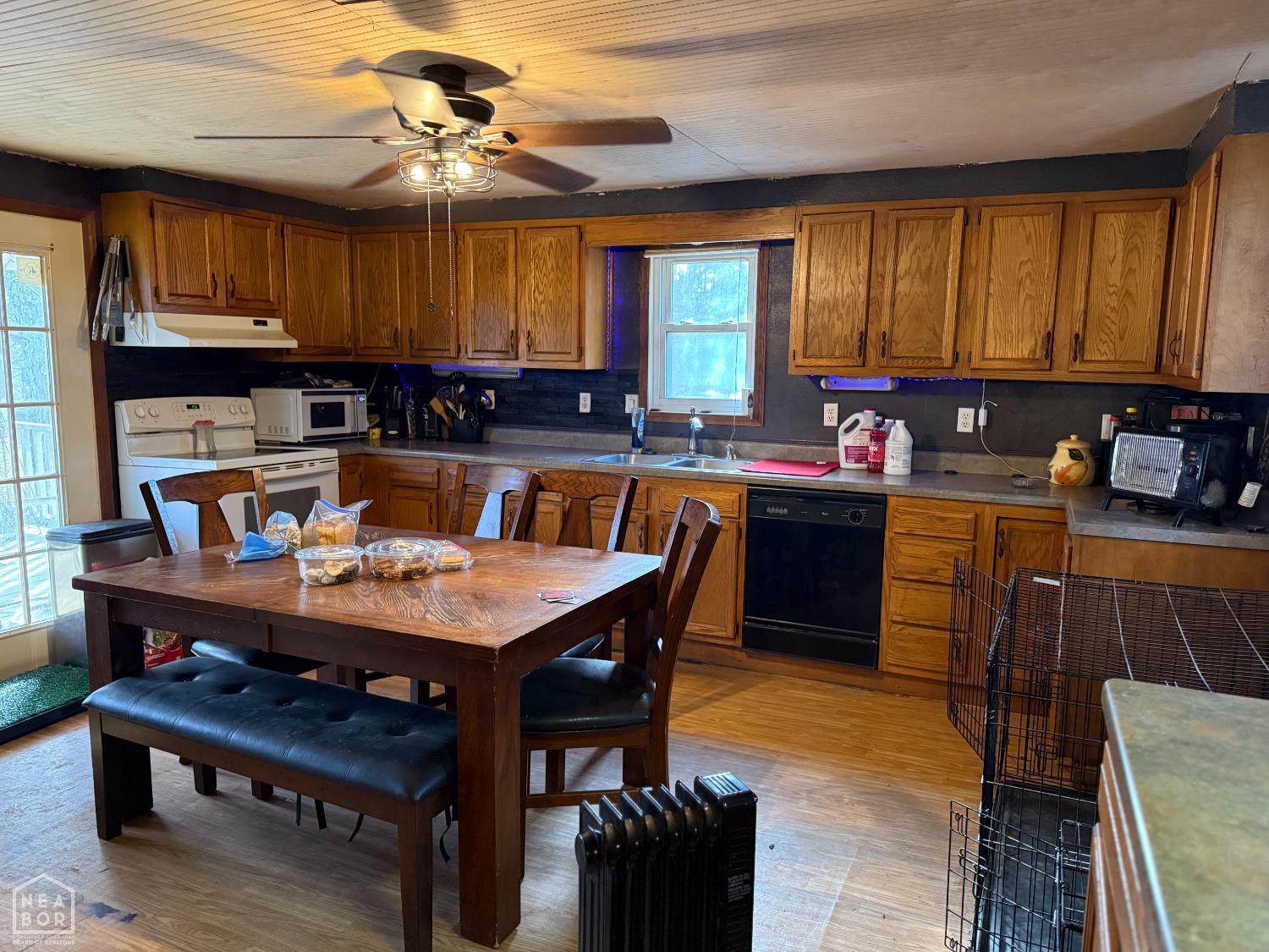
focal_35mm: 24
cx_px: 634
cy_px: 476
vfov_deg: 56.8
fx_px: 880
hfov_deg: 71.6
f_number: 1.78
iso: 800
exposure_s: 1/60
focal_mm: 6.76
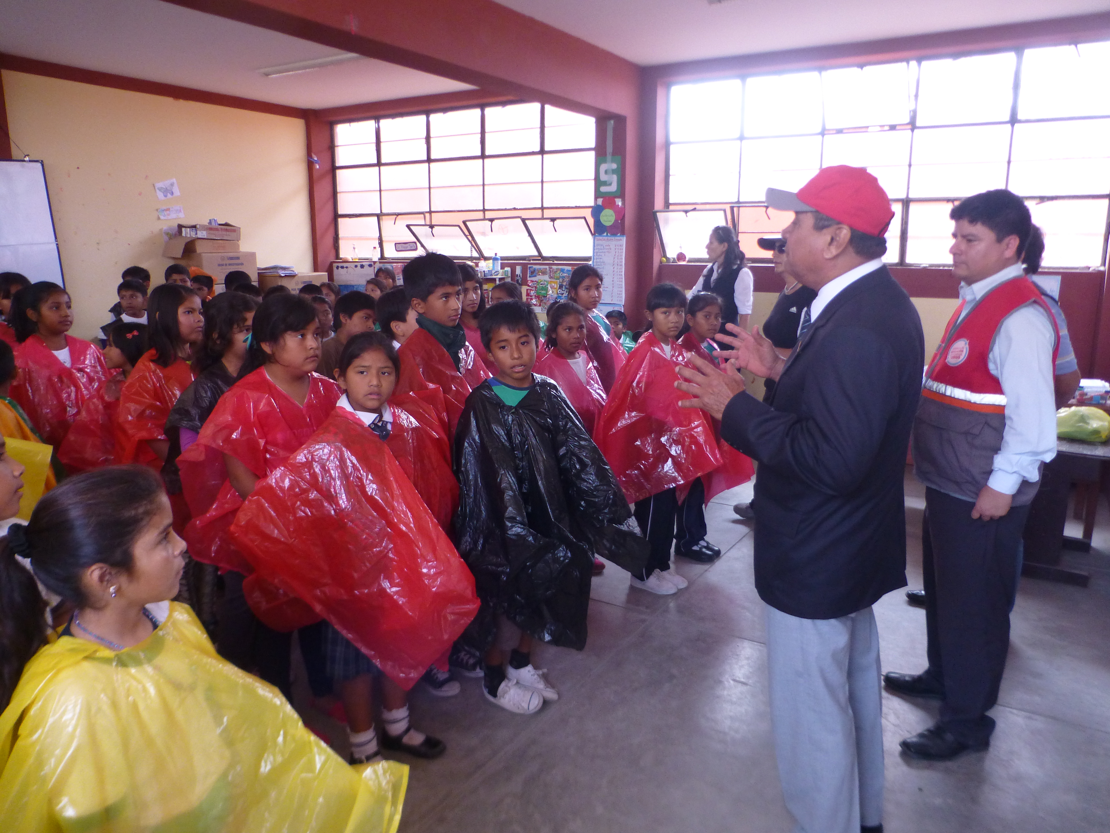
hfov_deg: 69.4
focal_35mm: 25
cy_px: 416
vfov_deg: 54.9
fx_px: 802
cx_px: 555
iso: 250
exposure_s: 1/60
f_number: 3.3
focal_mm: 4.4
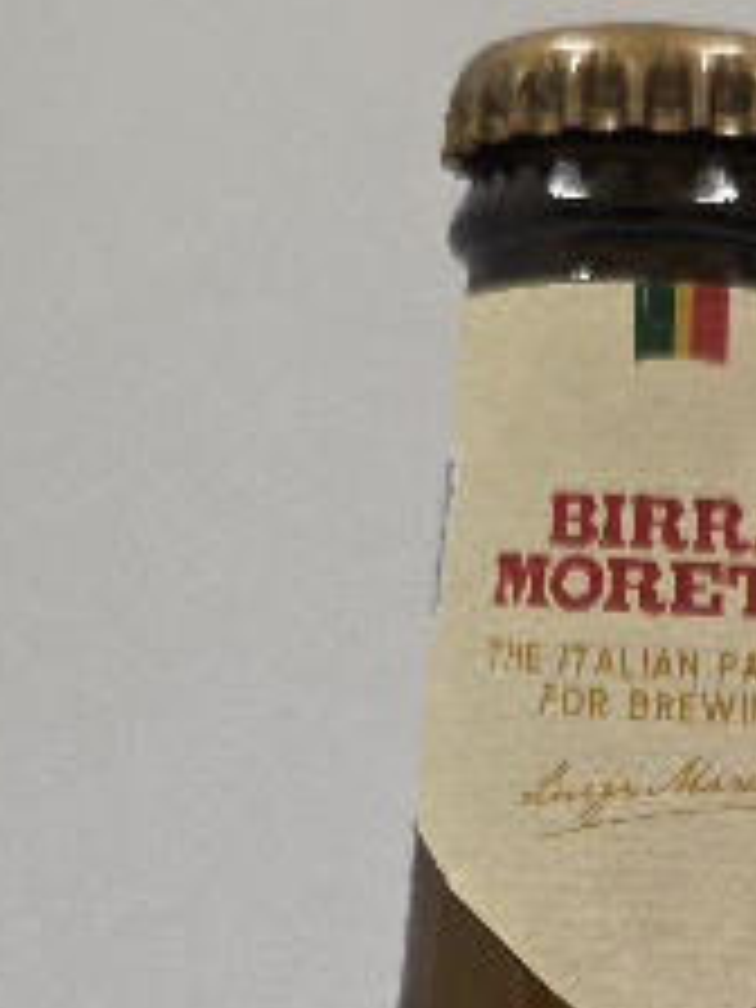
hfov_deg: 17.8
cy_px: 1368
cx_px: 634
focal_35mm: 82
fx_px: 2388
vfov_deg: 21.2
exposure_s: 1/101
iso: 400
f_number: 1.7
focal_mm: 6.3
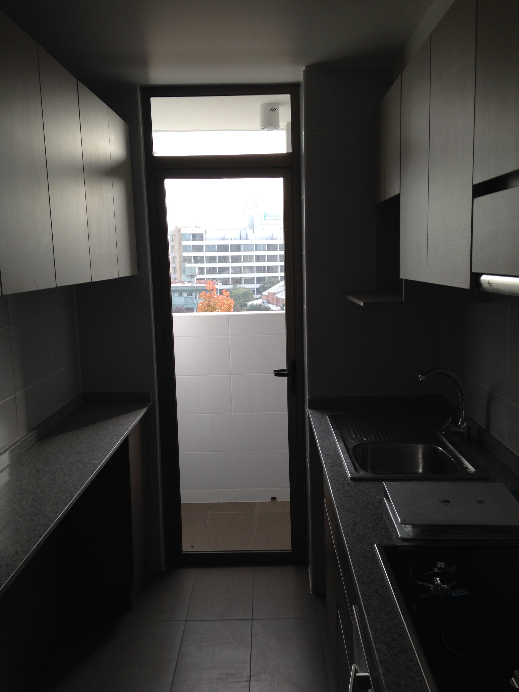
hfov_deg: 42.9
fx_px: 660
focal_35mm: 33
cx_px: 260
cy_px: 346
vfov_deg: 55.4
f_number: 2.4
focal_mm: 4.12
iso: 50
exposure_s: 1/193
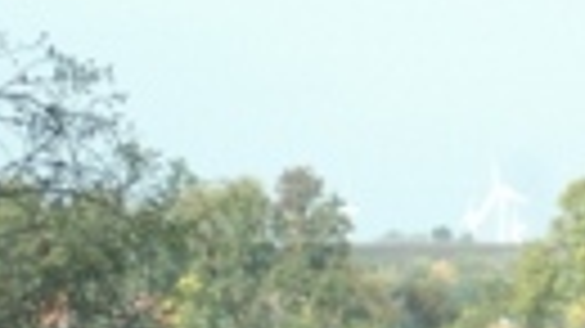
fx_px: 5892
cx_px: 590
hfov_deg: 5.7
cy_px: 562
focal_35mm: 380
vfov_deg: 3.2
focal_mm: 70
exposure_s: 1/1600
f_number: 4.5
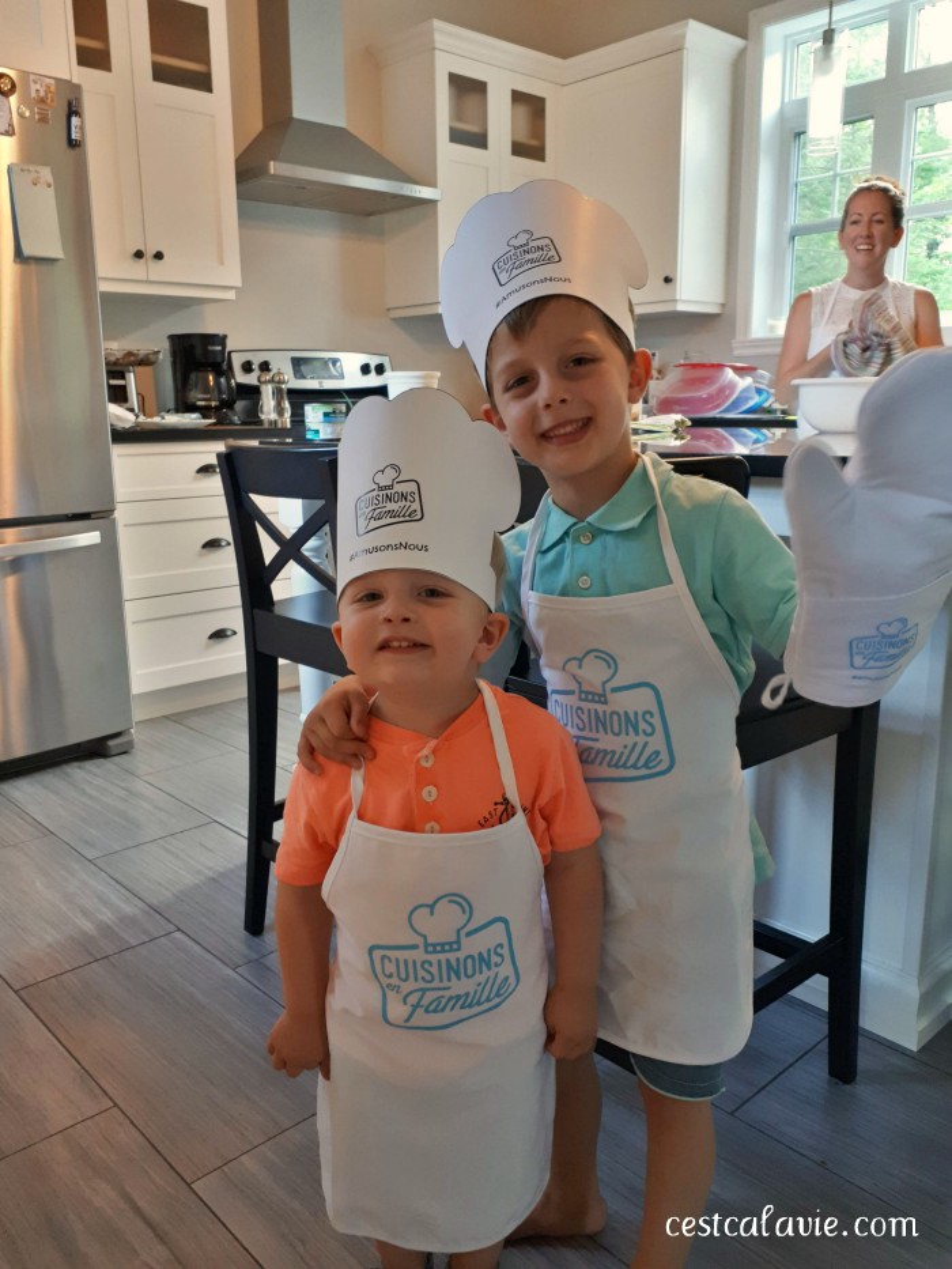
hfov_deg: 51.4
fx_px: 990
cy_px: 634
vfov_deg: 65.3
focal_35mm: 27
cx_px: 476
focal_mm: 3.6
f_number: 1.9
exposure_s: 1/17
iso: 250
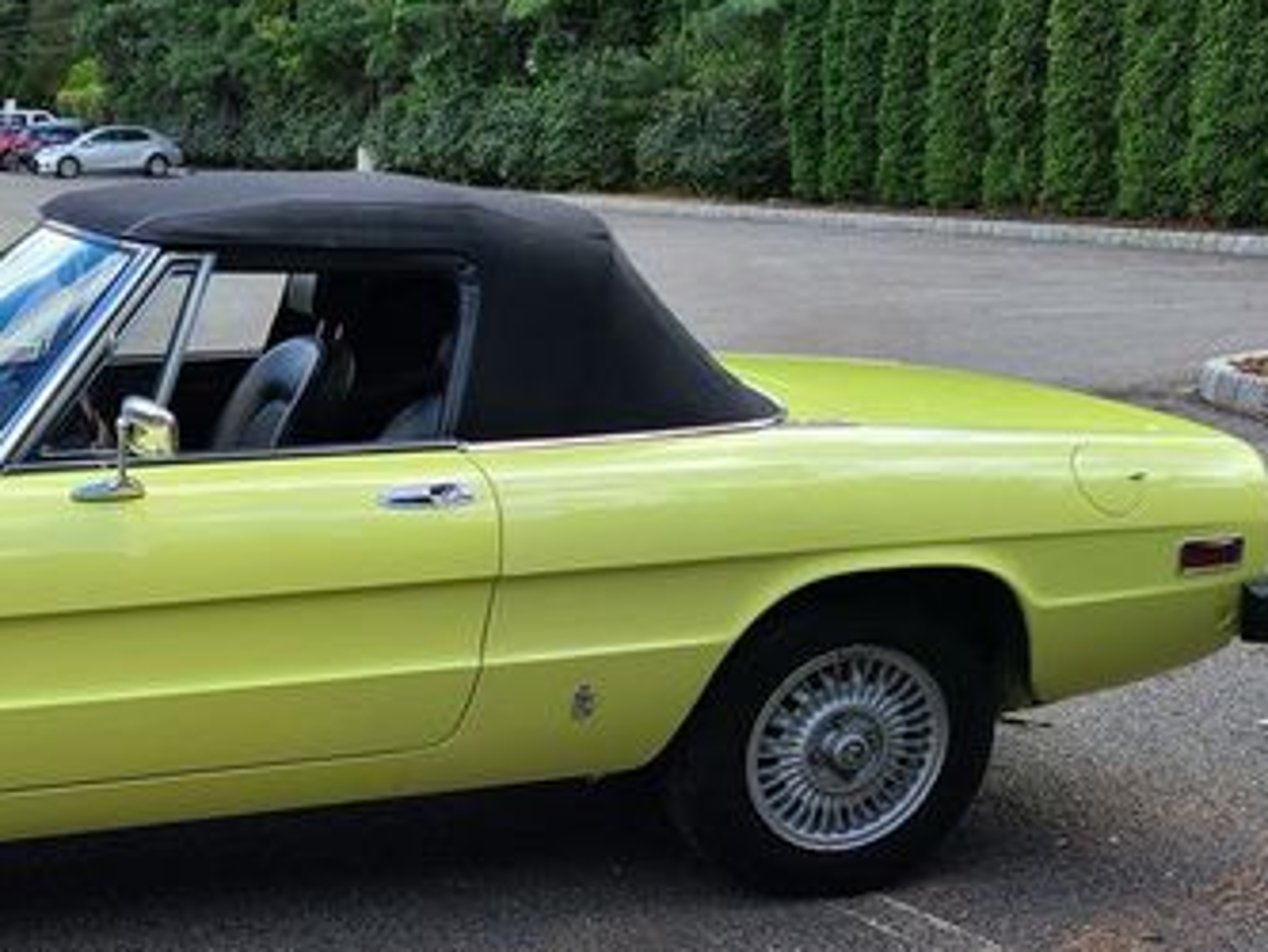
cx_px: 179
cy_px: 704
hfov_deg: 36.3
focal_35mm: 50
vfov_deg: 28.7
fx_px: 1832
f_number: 1.8
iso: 40
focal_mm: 5.4
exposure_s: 1/676
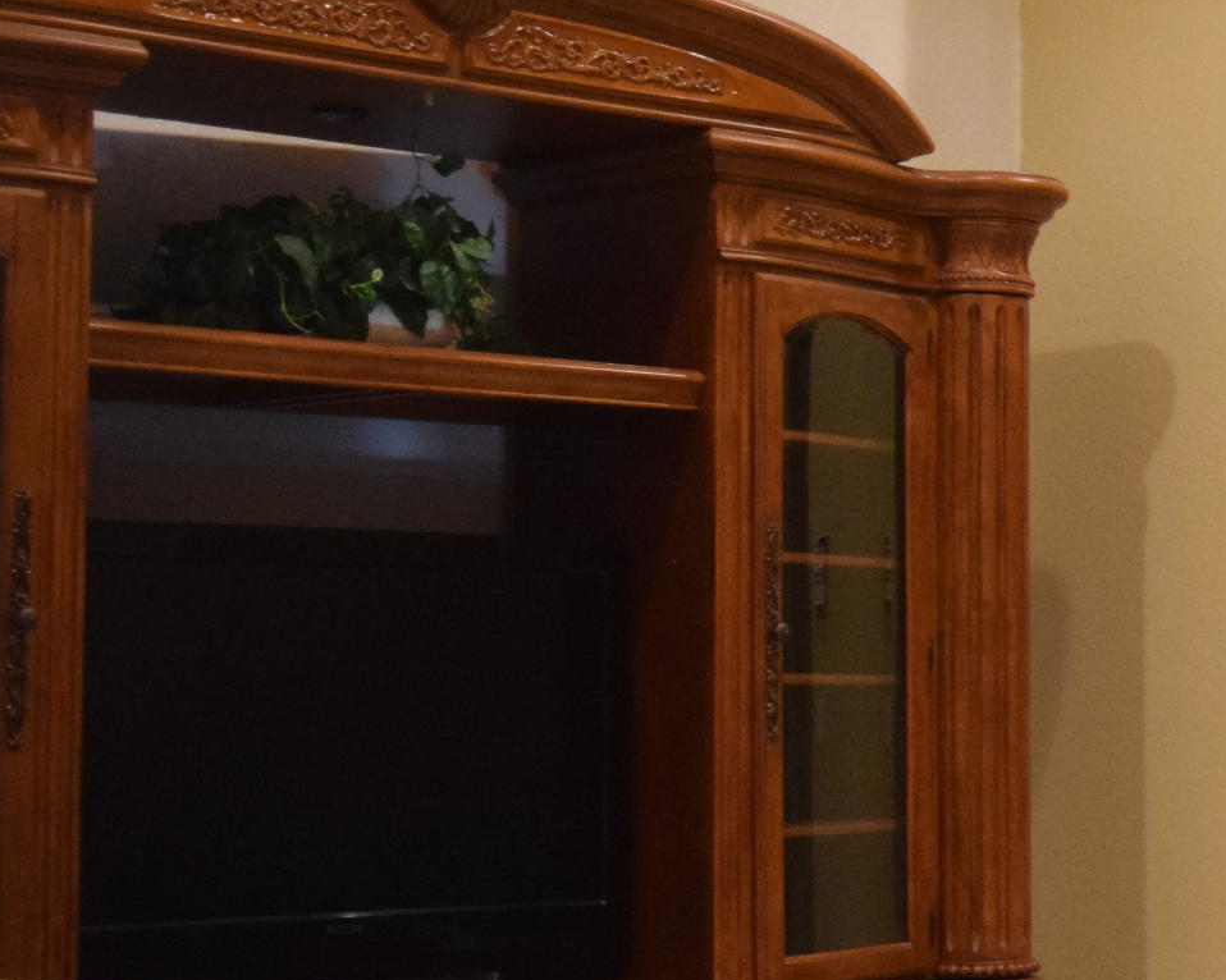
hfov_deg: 17.7
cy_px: 517
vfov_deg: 15.9
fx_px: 3519
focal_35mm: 97
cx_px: 1858
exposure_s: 1/60
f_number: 3.8
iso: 2800
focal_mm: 22
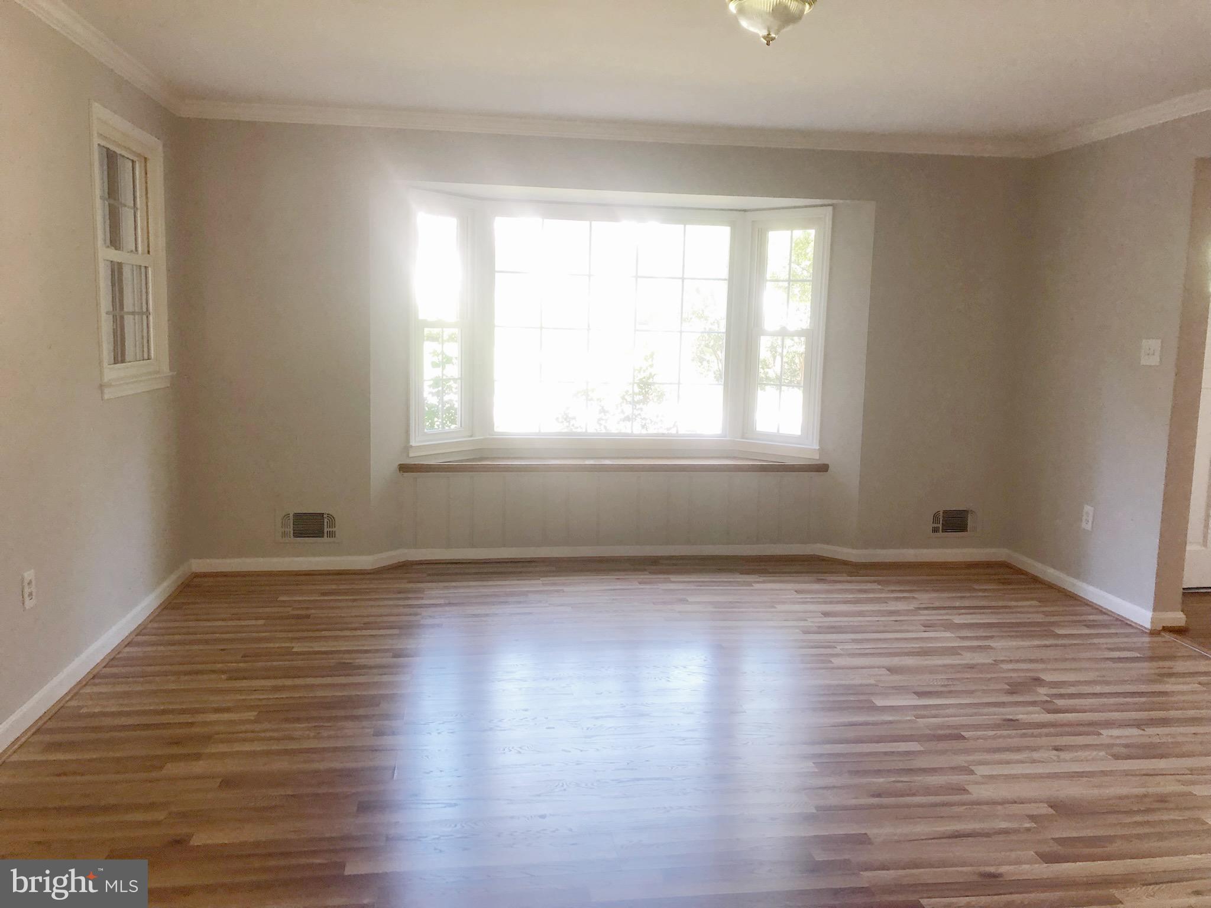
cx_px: 606
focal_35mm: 28
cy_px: 454
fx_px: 980
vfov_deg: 49.7
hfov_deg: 63.4
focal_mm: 4
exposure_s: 1/30
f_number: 1.8
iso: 32
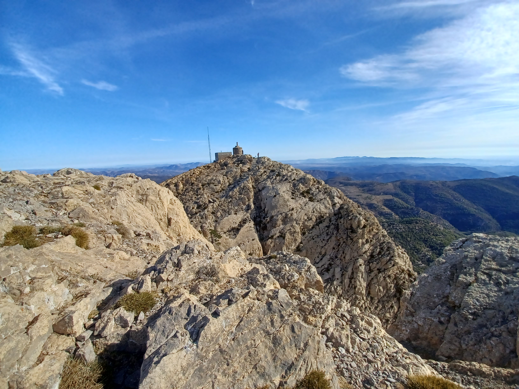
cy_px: 194
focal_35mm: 13
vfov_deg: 89.9
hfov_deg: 106.2
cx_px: 260
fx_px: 195
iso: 40
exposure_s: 1/1401
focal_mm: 1.42
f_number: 2.2
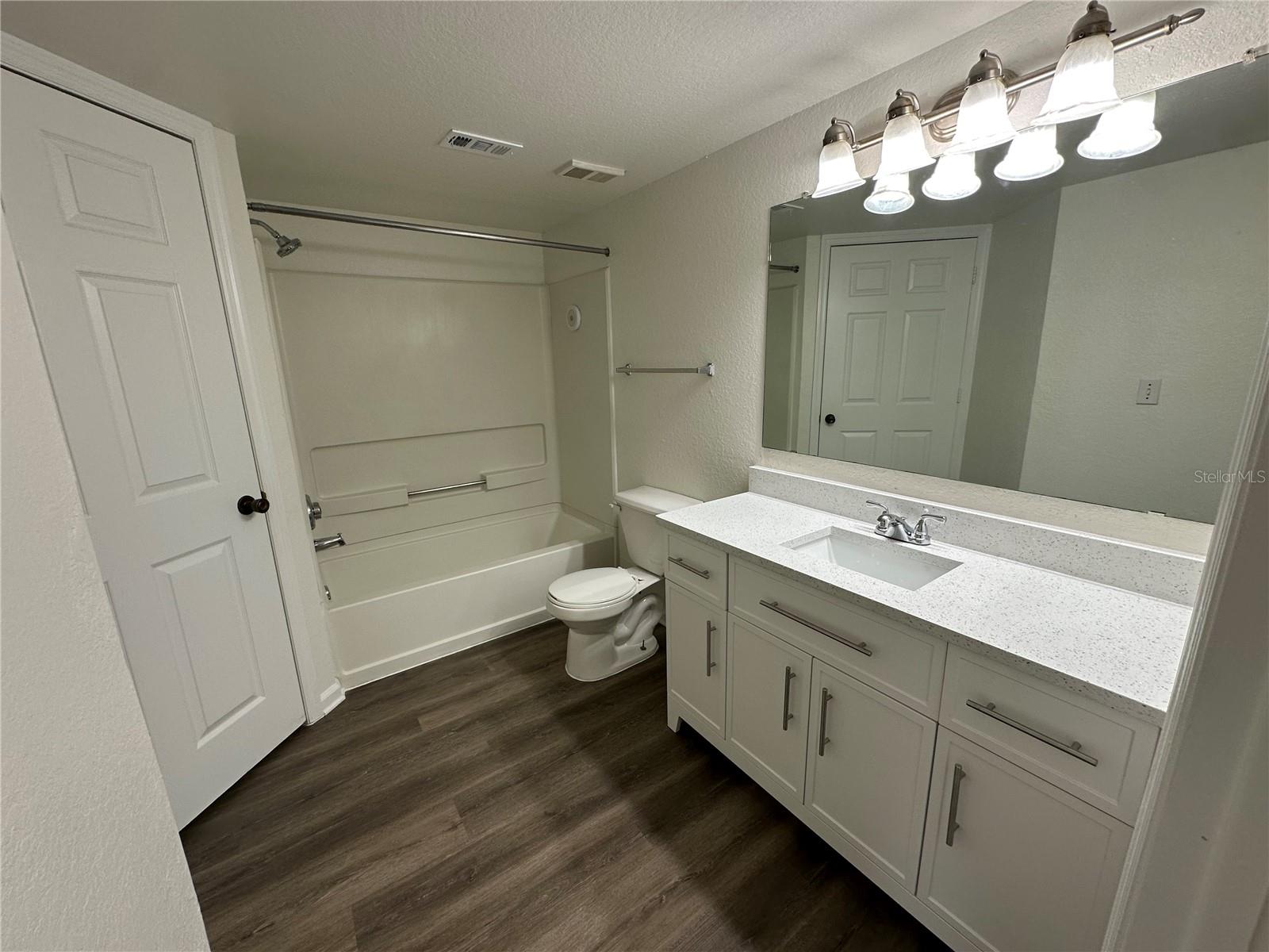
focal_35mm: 14
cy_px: 476
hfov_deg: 102.1
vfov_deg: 85.7
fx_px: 513
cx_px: 634
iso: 80
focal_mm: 2.22
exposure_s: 1/120
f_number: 2.2
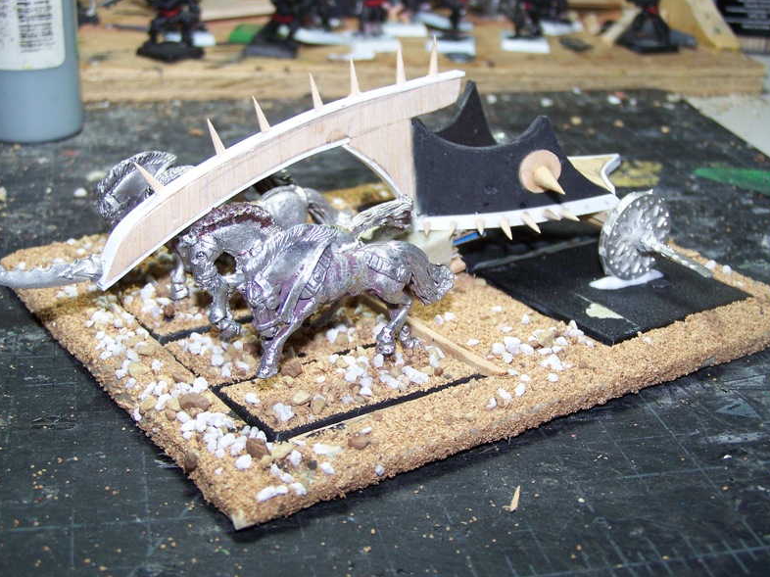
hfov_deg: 33.8
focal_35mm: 57
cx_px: 387
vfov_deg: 25.6
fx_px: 1268
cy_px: 292
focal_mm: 9.3
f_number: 3.1
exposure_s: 1/60
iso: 80
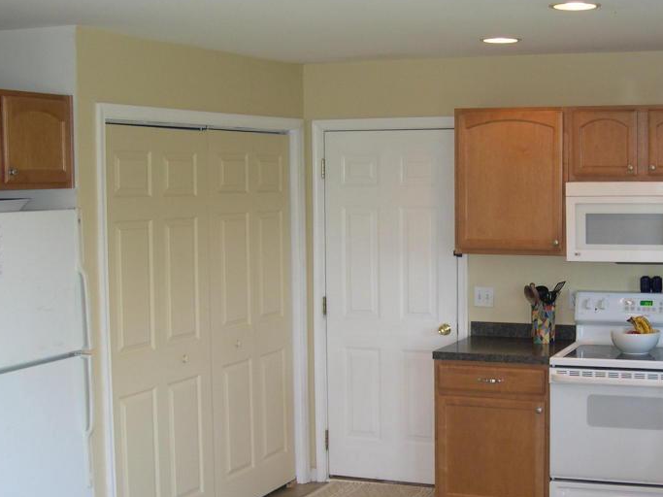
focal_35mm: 57
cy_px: 282
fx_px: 1092
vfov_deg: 25.6
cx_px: 454
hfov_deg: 33.4
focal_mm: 8
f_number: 2.8
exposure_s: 1/30
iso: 100
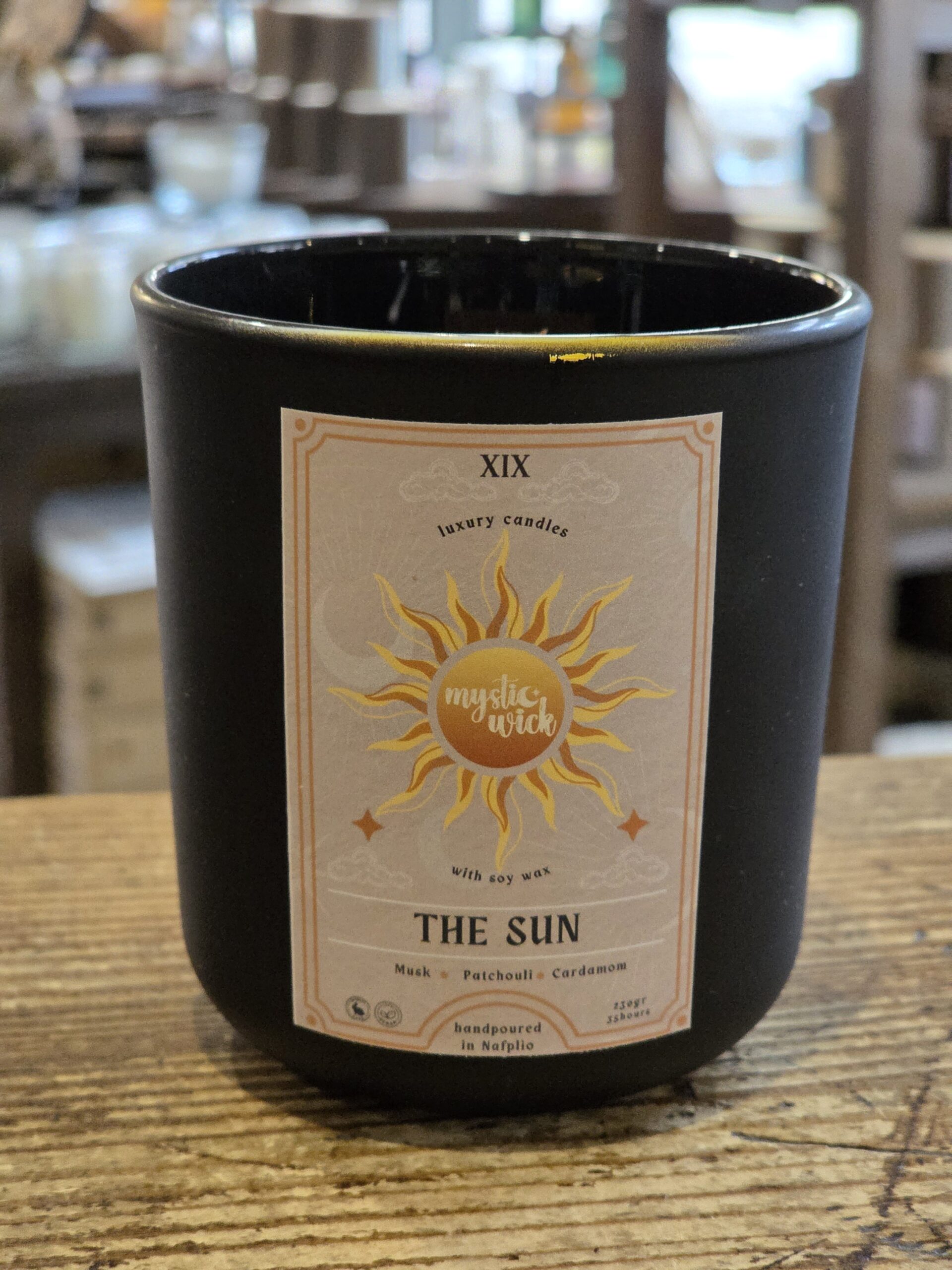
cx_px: 476
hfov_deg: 21.3
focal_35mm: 69
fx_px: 2530
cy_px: 635
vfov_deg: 28.2
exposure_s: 1/100
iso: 400
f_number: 2.4
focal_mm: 7.9
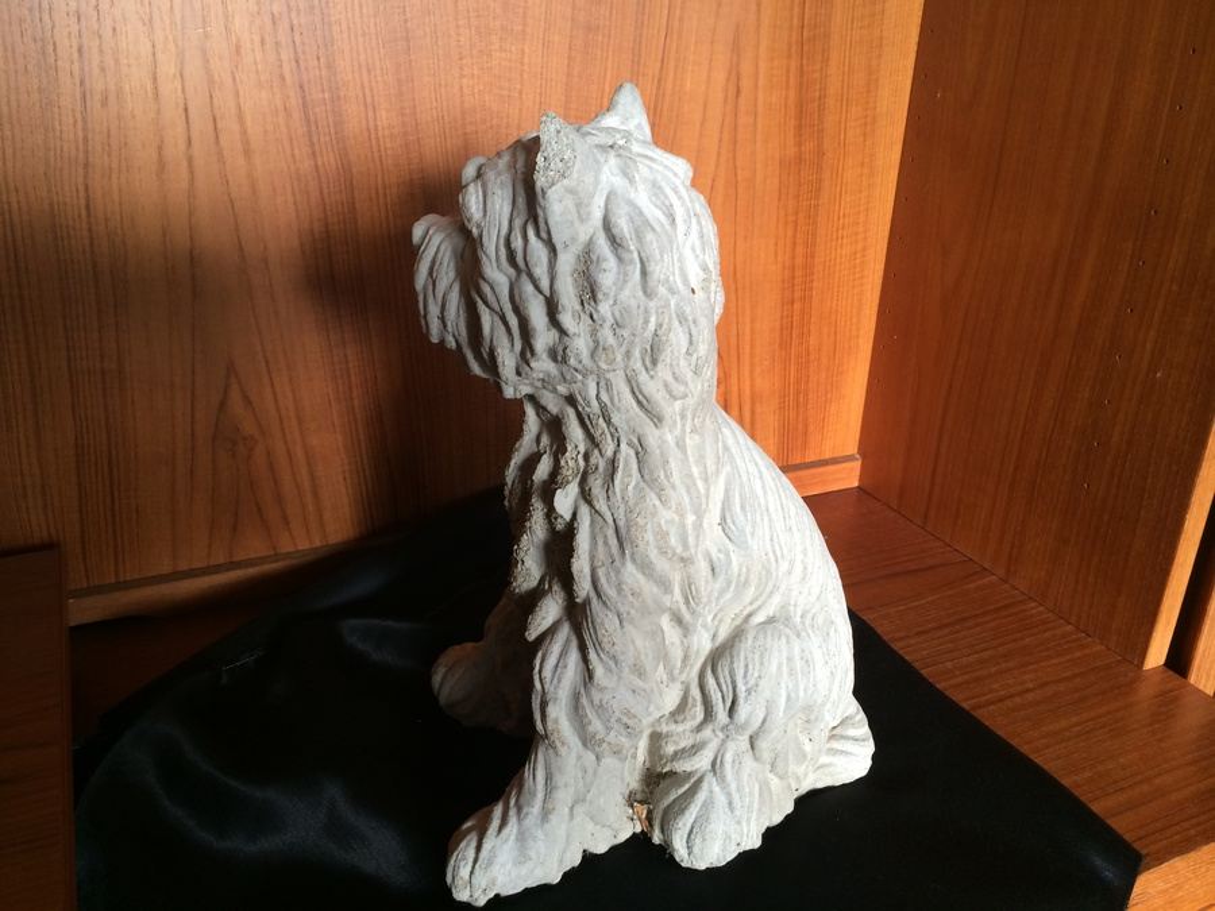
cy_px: 456
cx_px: 608
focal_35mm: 30
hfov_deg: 60.0
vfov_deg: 46.8
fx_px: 1053
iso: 80
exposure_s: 1/30
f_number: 2.2
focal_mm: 4.12
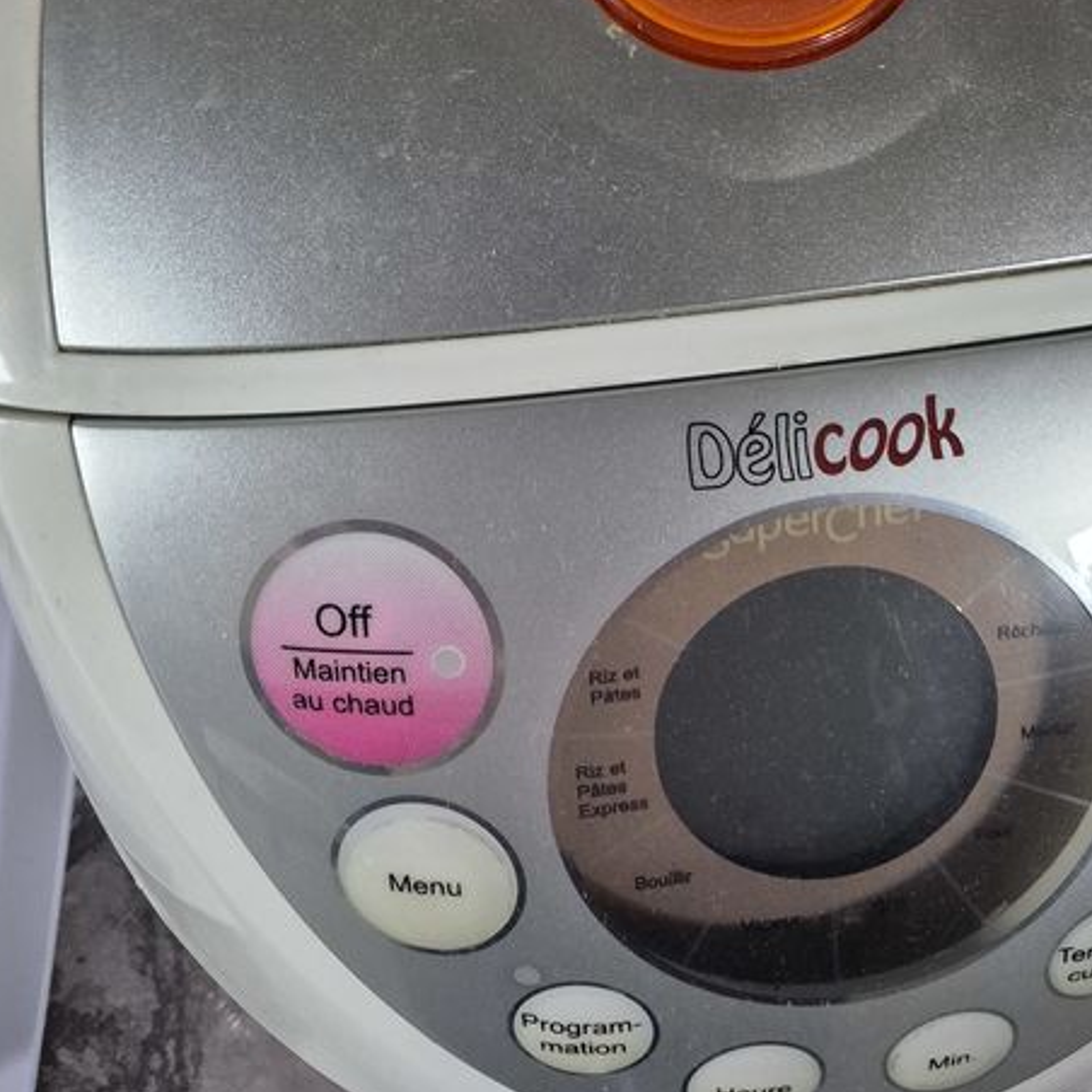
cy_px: -85
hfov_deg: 37.5
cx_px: 611
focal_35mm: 45
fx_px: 1606
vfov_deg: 33.2
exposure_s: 1/100
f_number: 1.8
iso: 1250
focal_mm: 5.4
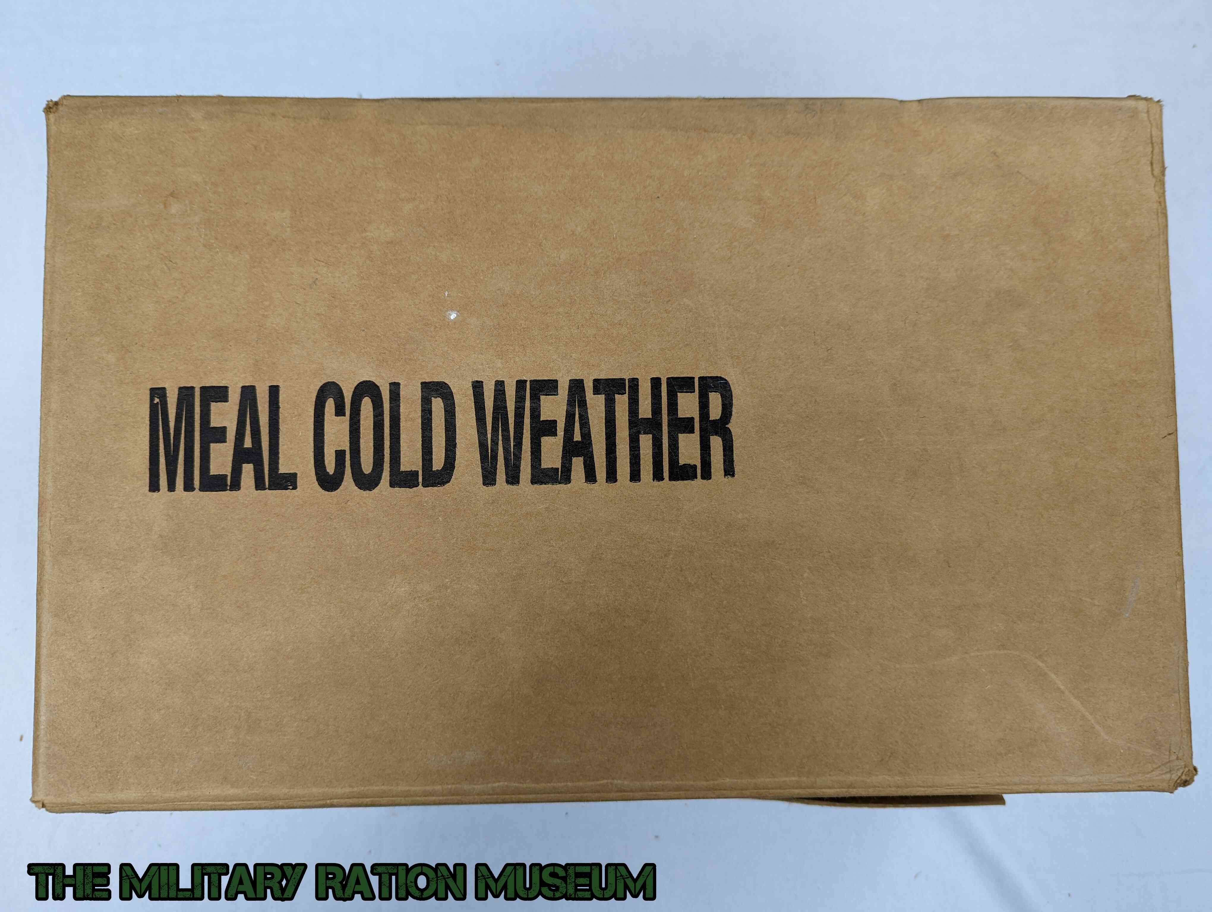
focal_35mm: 24
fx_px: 841
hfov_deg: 71.5
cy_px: 456
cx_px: 606
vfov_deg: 56.9
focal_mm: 6.81
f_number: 1.85
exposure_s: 1/60
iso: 48
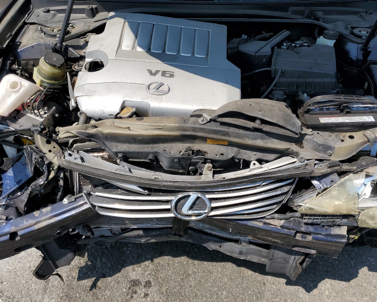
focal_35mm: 32
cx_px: 197
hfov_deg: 55.6
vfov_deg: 45.6
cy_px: 125
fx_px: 357
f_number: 1.5
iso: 50
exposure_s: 1/3333
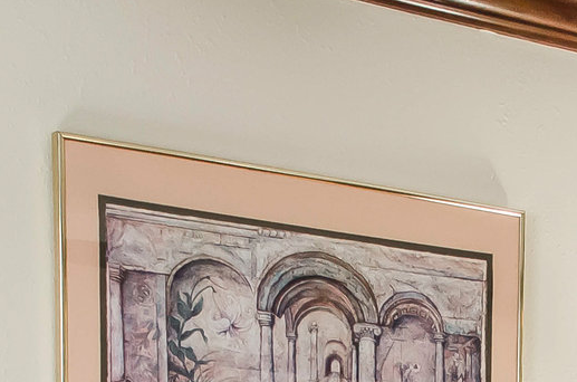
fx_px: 1711
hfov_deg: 18.8
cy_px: 746
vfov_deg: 11.5
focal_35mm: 107
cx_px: 508
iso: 800
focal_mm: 18
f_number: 3.5
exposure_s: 1/50
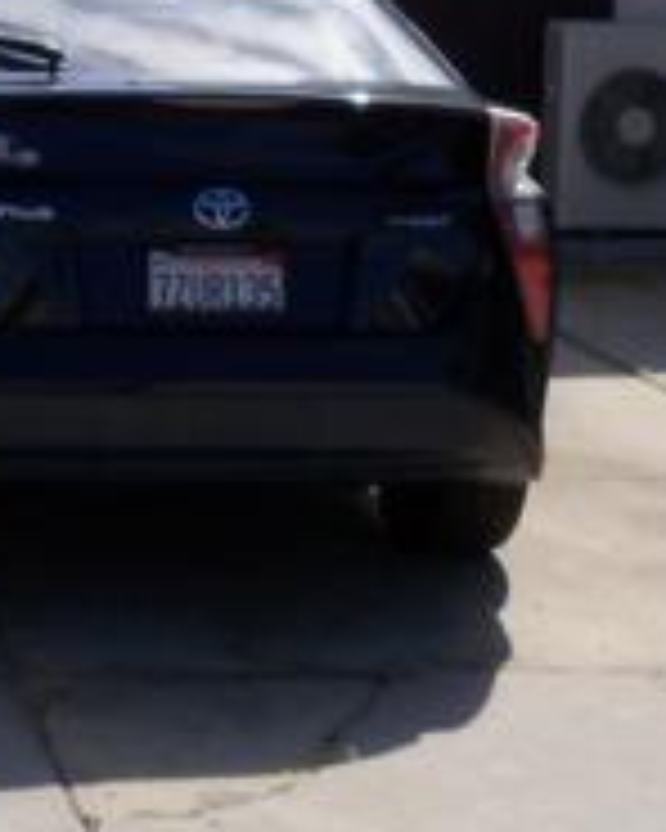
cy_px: -202
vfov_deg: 15.6
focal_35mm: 118
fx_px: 2907
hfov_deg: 13.0
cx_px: 153
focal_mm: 6.2
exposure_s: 1/800
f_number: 3.5
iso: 80
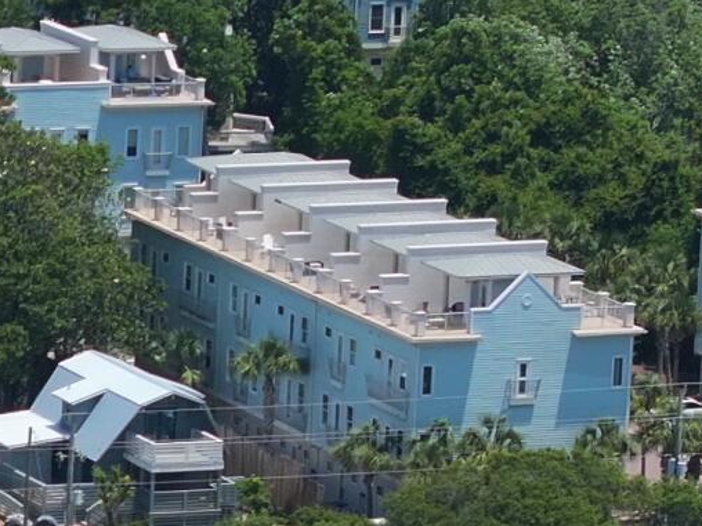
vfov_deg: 3.6
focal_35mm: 413
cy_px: 844
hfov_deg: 4.7
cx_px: -1097
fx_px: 8375
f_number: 2.8
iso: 110
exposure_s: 1/250
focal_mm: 19.35
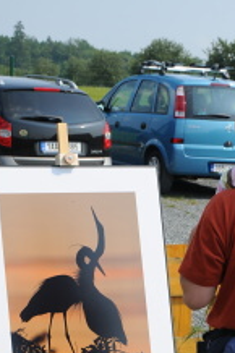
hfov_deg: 12.4
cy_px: 319
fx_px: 1079
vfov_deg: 18.3
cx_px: 193
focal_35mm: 110
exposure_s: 1/640
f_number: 7.1
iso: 200
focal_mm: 32
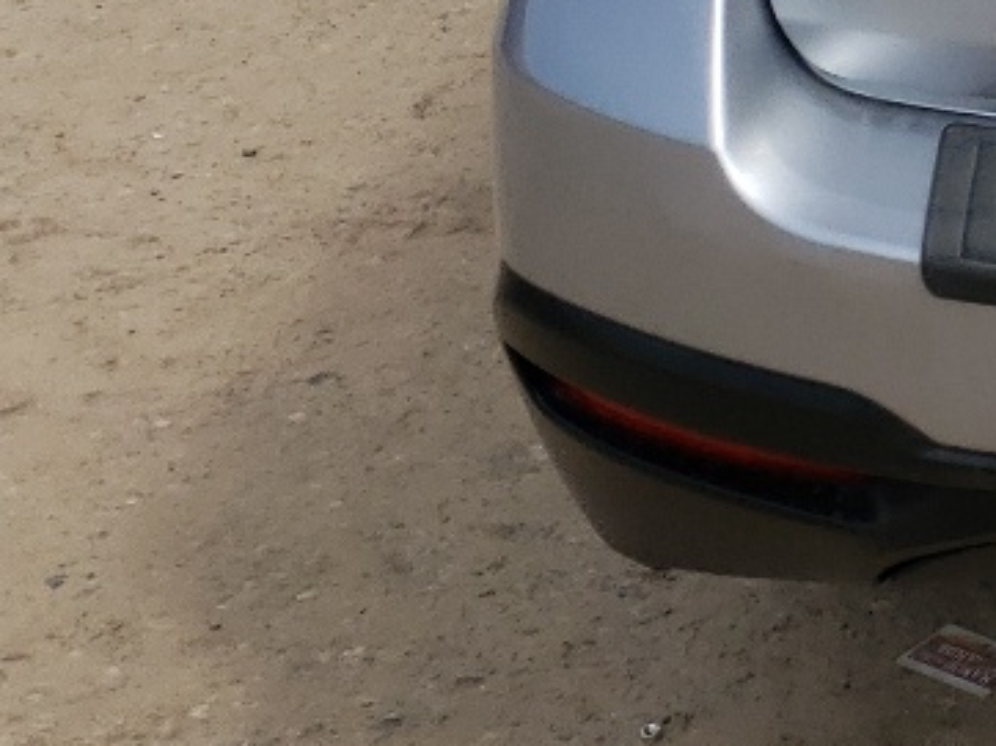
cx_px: 1978
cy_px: -545
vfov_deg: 12.0
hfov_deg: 14.3
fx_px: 3307
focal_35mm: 115
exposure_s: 1/3333
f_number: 1.5
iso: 50
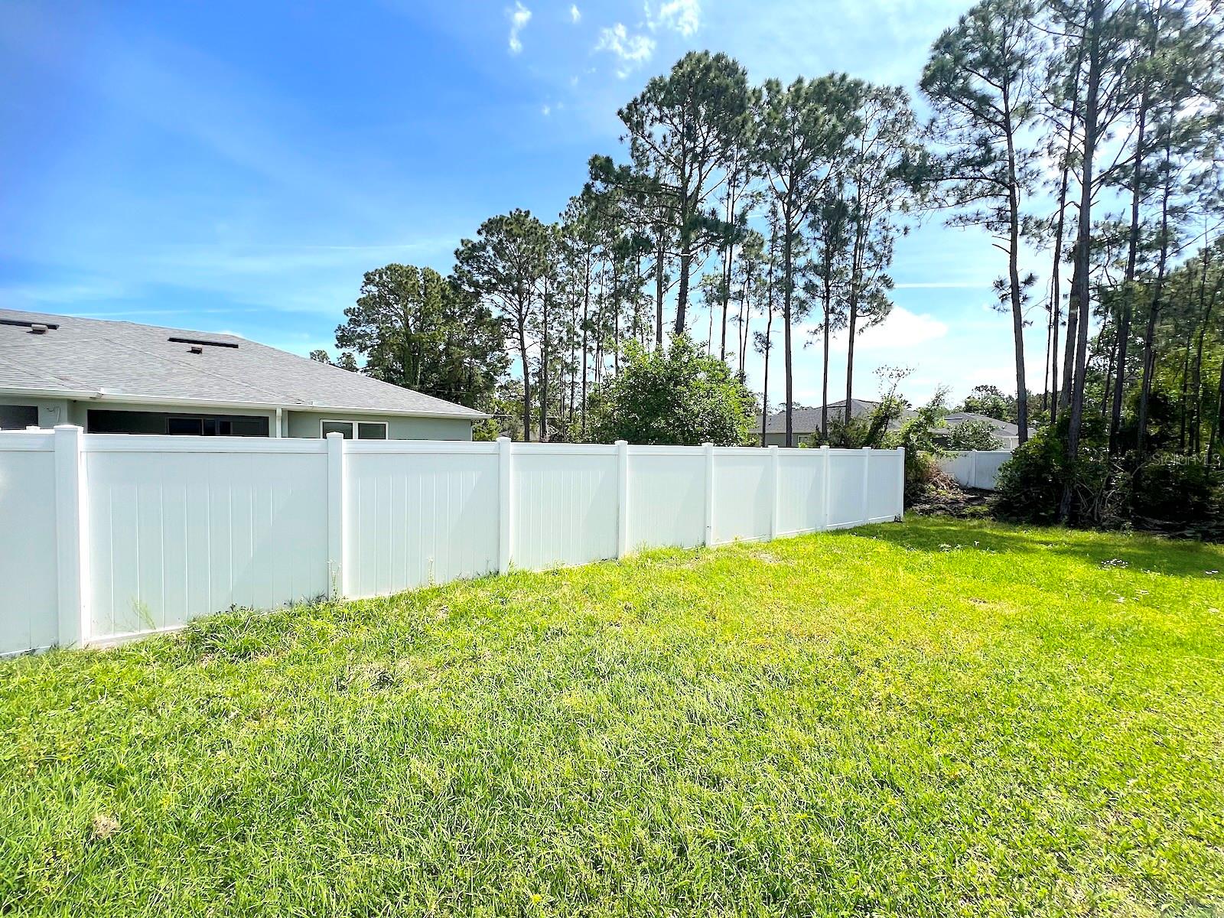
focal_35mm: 13
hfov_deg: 106.2
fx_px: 460
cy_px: 459
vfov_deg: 89.9
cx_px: 612
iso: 32
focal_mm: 1.57
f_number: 1.8
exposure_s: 1/1309
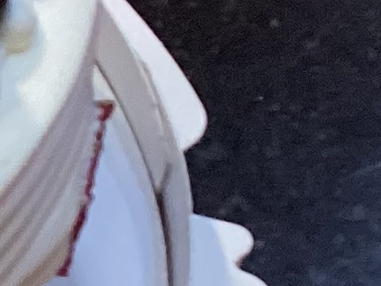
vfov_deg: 6.9
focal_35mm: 216
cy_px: 162
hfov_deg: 8.6
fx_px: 2377
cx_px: -427
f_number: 2.4
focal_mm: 3.3
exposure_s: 1/60
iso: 160
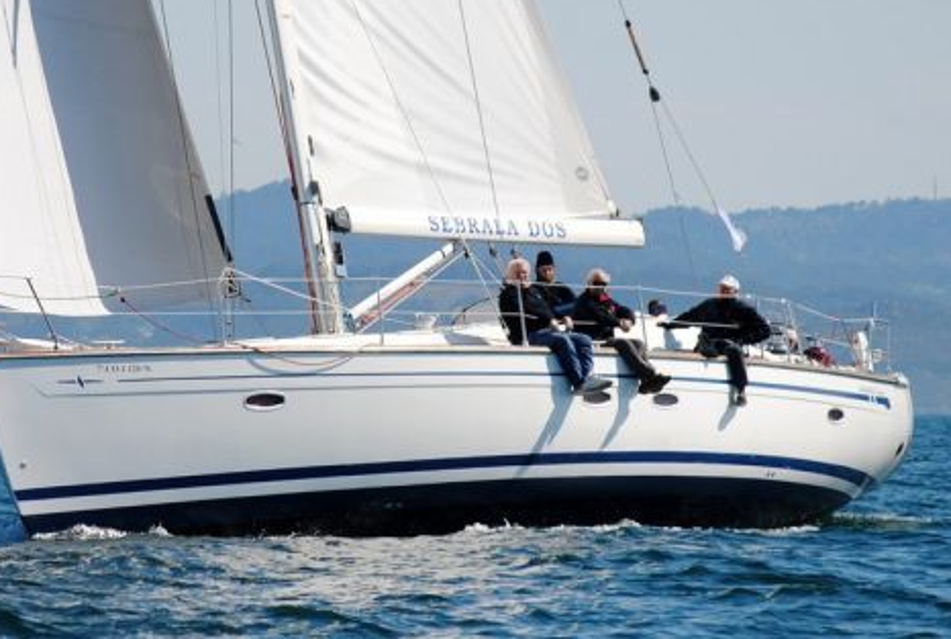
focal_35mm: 314
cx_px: 333
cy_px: 275
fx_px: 8313
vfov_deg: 4.4
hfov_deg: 6.5
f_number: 6.3
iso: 100
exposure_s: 1/640
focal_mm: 122
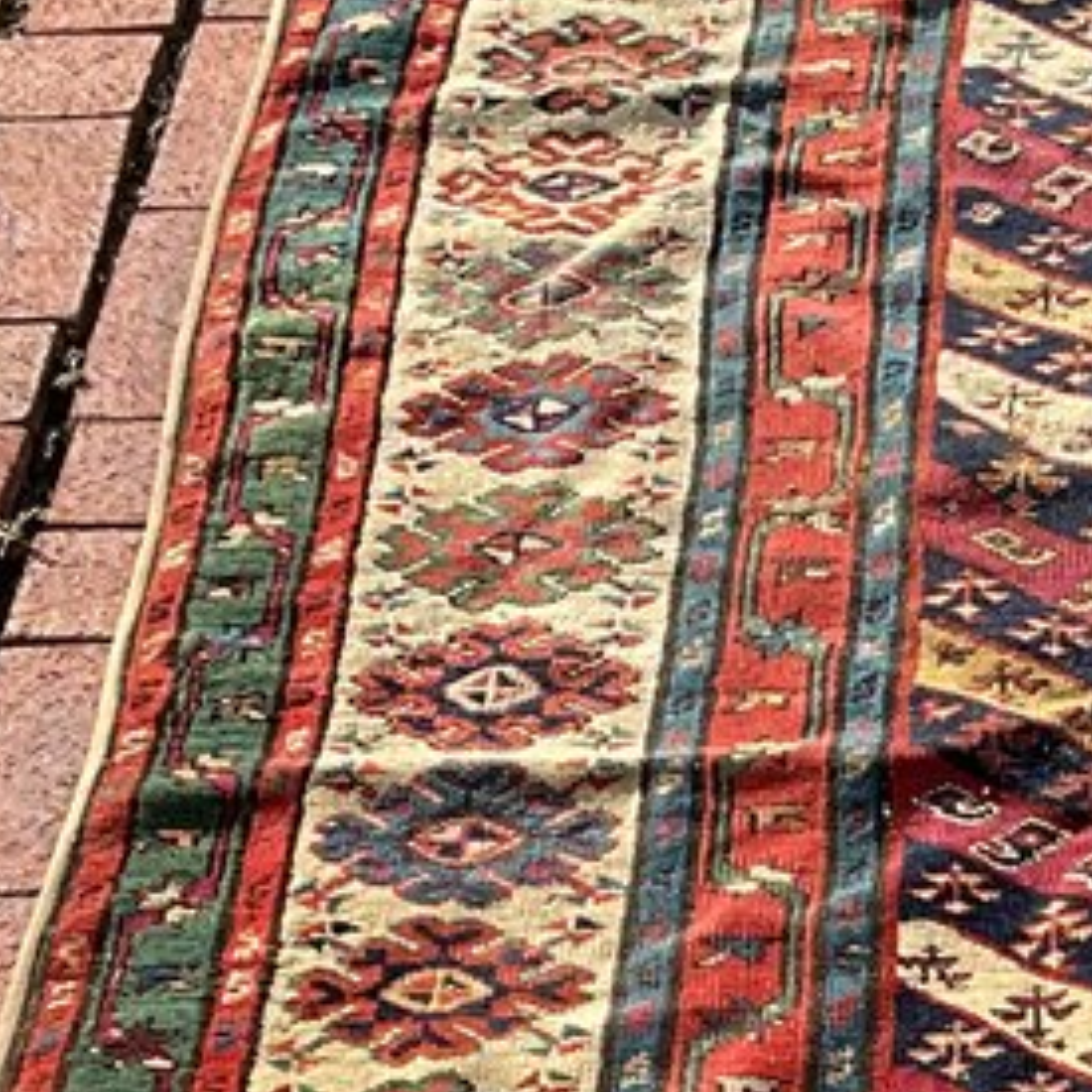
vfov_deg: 12.0
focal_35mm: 141
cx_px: 1499
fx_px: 5032
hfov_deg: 12.0
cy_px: 1408
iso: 16
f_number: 1.8
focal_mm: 3
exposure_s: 1/842
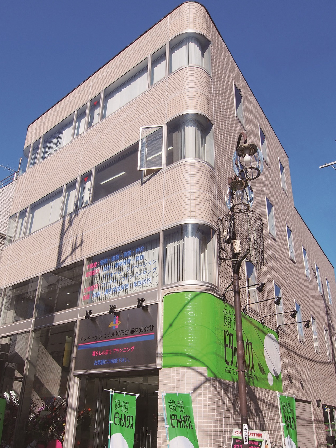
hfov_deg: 49.7
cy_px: 263
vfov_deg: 63.0
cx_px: 153
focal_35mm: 28
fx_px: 362
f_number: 10
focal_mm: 9
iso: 200
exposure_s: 1/400
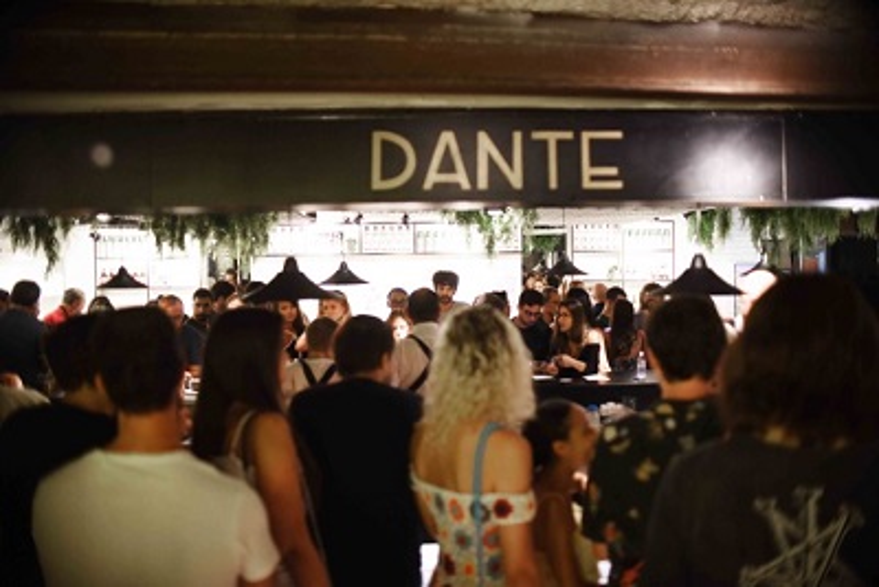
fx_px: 733
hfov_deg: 61.9
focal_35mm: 30
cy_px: 294
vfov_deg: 43.6
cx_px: 440
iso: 2500
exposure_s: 1/50
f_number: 1.8
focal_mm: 30
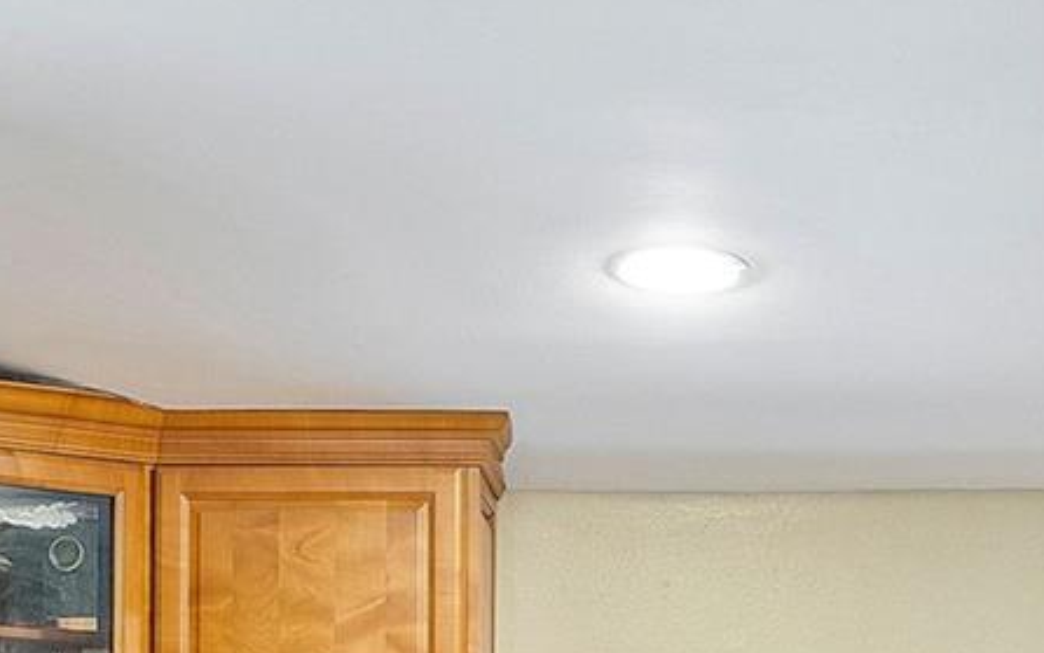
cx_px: 723
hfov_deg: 16.3
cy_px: 917
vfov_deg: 10.0
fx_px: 3643
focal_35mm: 128
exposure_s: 1/6
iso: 640
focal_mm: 35
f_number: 9
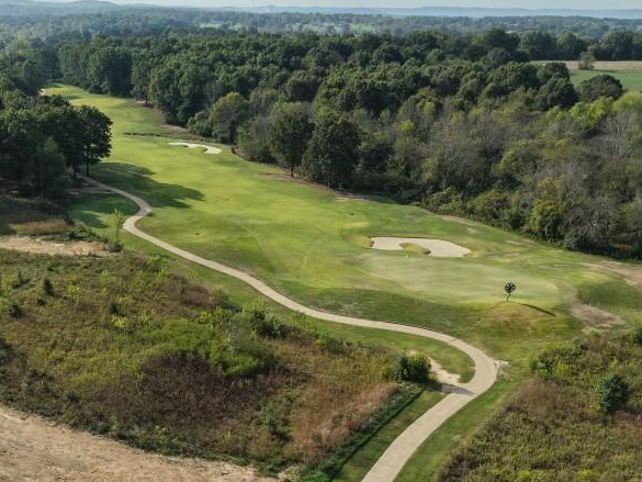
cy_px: 349
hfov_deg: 44.2
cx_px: 222
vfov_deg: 33.8
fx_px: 779
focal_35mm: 42
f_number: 1.8
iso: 290
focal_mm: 8.67
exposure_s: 1/5000
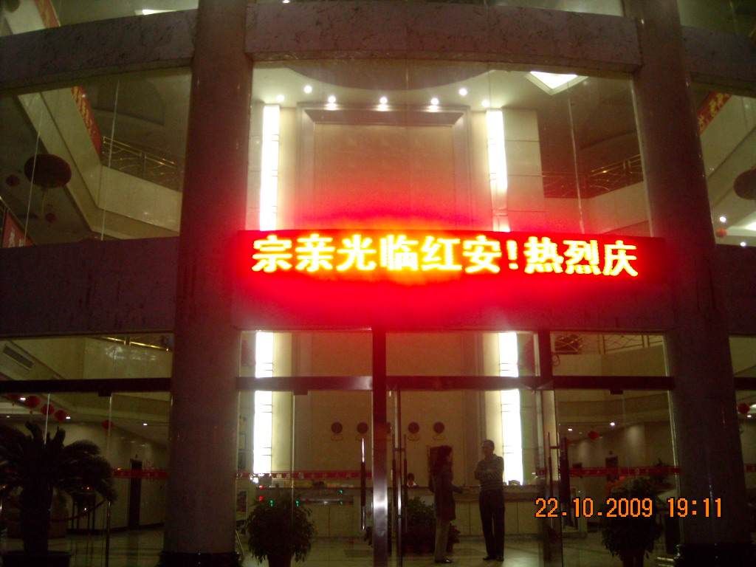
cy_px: 284
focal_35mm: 35
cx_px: 378
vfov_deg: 40.7
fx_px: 764
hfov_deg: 52.6
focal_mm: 5.7
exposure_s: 1/22
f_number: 2.8
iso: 400
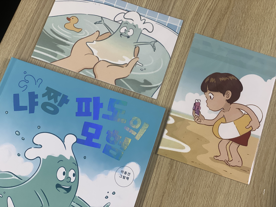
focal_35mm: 52
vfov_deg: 28.0
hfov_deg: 36.8
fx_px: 415
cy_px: 104
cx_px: 138
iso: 125
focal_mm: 6
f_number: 2
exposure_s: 1/60
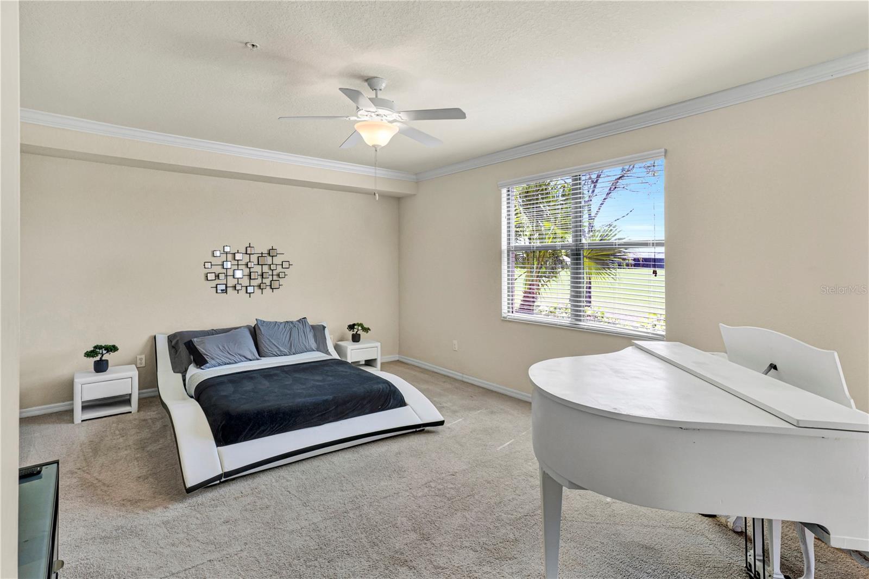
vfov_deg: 72.0
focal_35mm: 16
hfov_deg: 95.0
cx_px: 434
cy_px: 290
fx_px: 398
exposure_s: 1/30
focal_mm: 11
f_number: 8
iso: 250
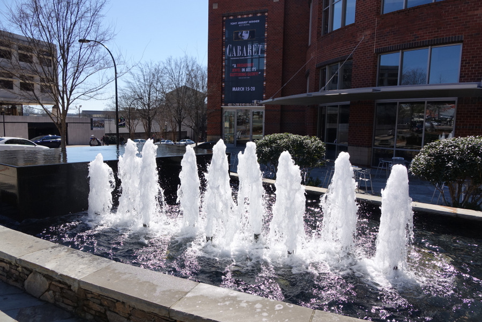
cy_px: 161
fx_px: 321
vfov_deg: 53.1
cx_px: 241
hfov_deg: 73.7
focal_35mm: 24
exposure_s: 1/800
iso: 100
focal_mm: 8.81
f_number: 4
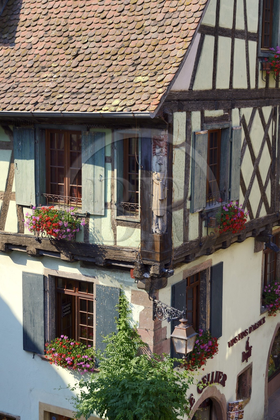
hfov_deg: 19.4
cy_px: 210
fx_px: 818
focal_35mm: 70
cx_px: 140
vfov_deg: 28.9
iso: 200
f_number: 8
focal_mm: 70
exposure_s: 1/250
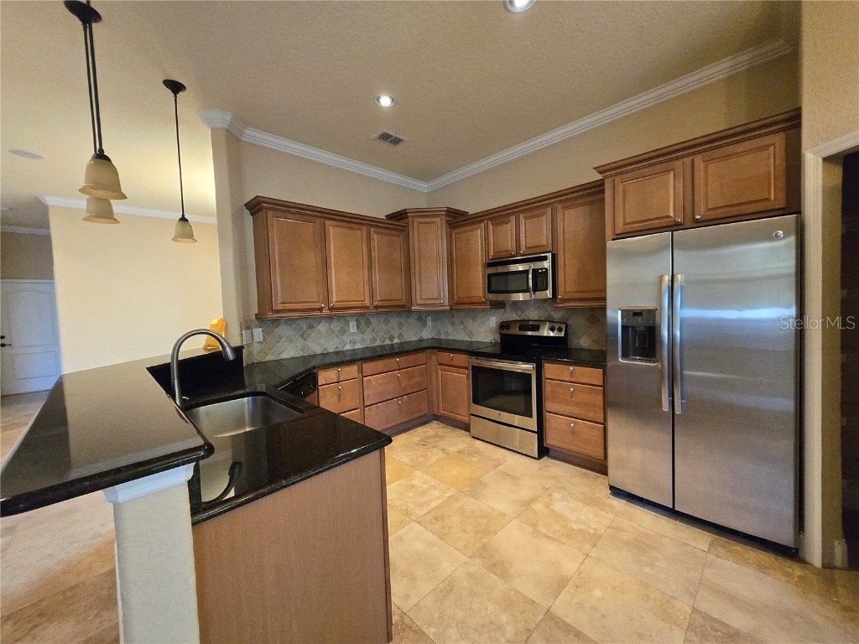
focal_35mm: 13
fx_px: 323
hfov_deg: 106.2
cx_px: 430
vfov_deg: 89.9
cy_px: 322
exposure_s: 1/60
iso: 500
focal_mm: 1.7
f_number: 2.2
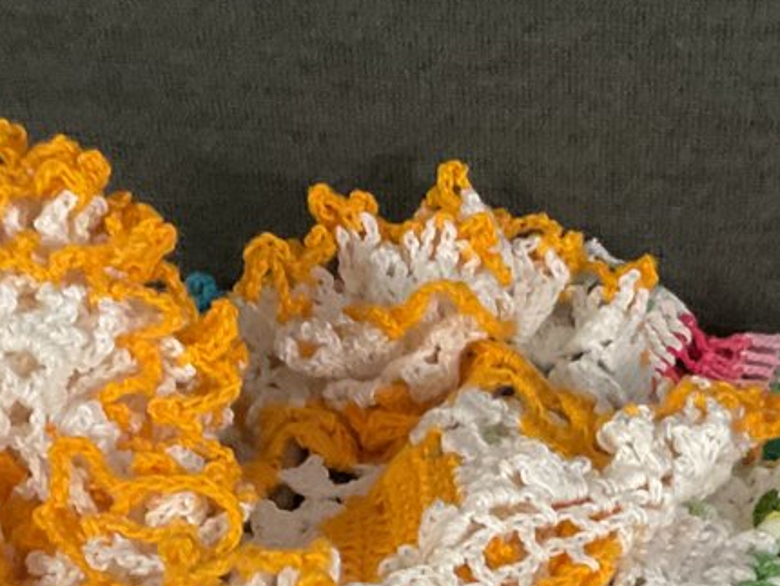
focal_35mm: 102
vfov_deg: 14.0
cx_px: 572
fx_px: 2300
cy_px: 741
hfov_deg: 19.1
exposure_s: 1/60
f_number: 1.8
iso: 200
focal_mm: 3
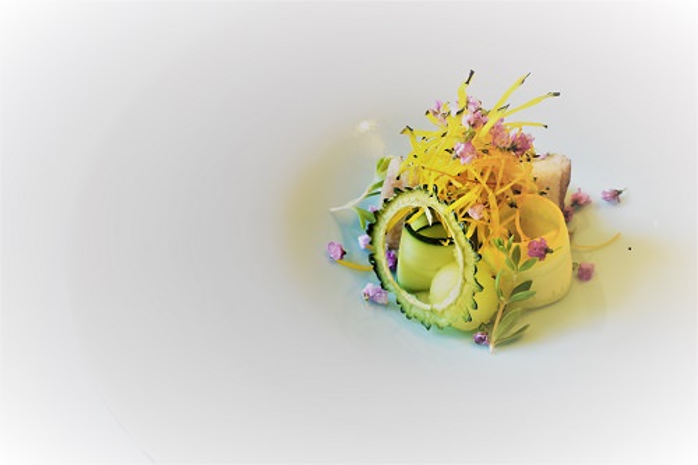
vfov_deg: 21.6
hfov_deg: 31.9
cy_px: 232
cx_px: 349
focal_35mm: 63
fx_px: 1221
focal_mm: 42
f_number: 6.3
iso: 400
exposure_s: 1/160
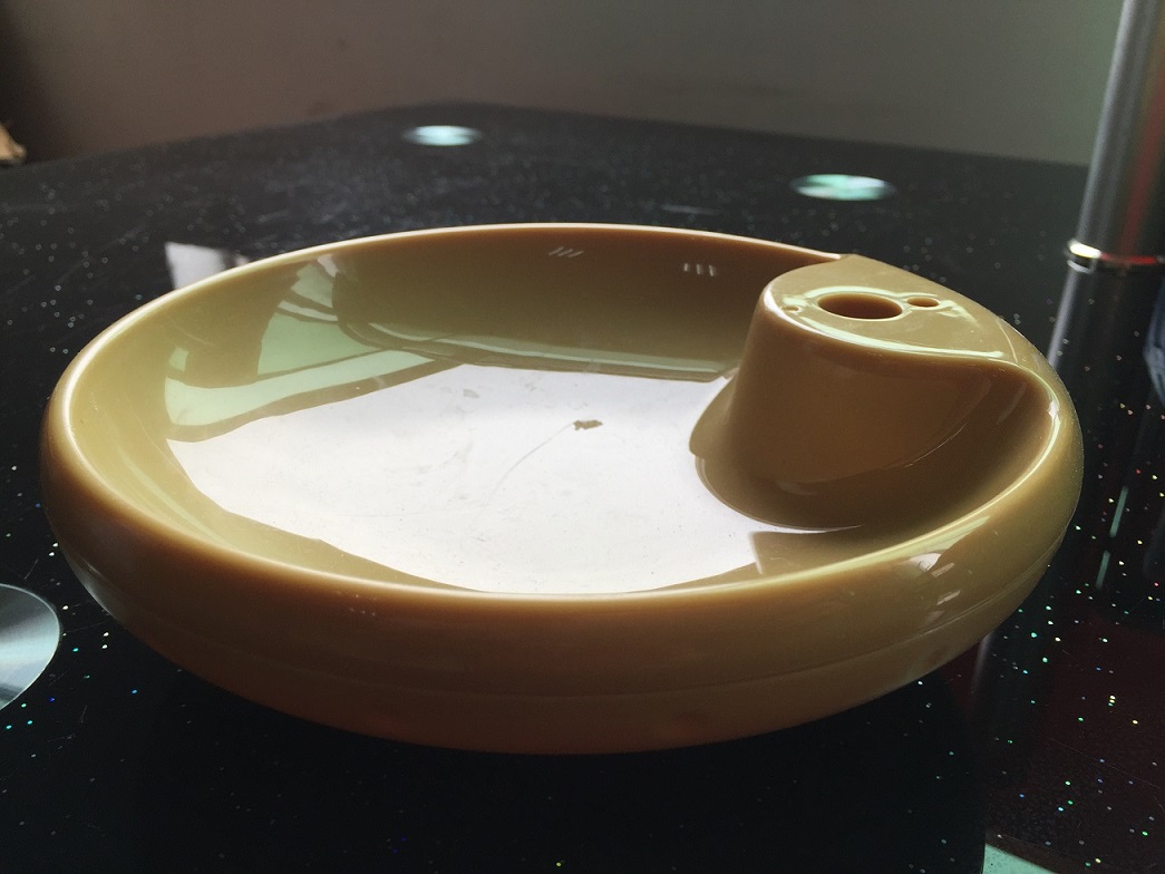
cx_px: 582
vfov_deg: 48.2
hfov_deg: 61.7
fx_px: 976
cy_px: 437
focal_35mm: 29
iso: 32
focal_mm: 4.15
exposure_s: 1/151
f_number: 2.2
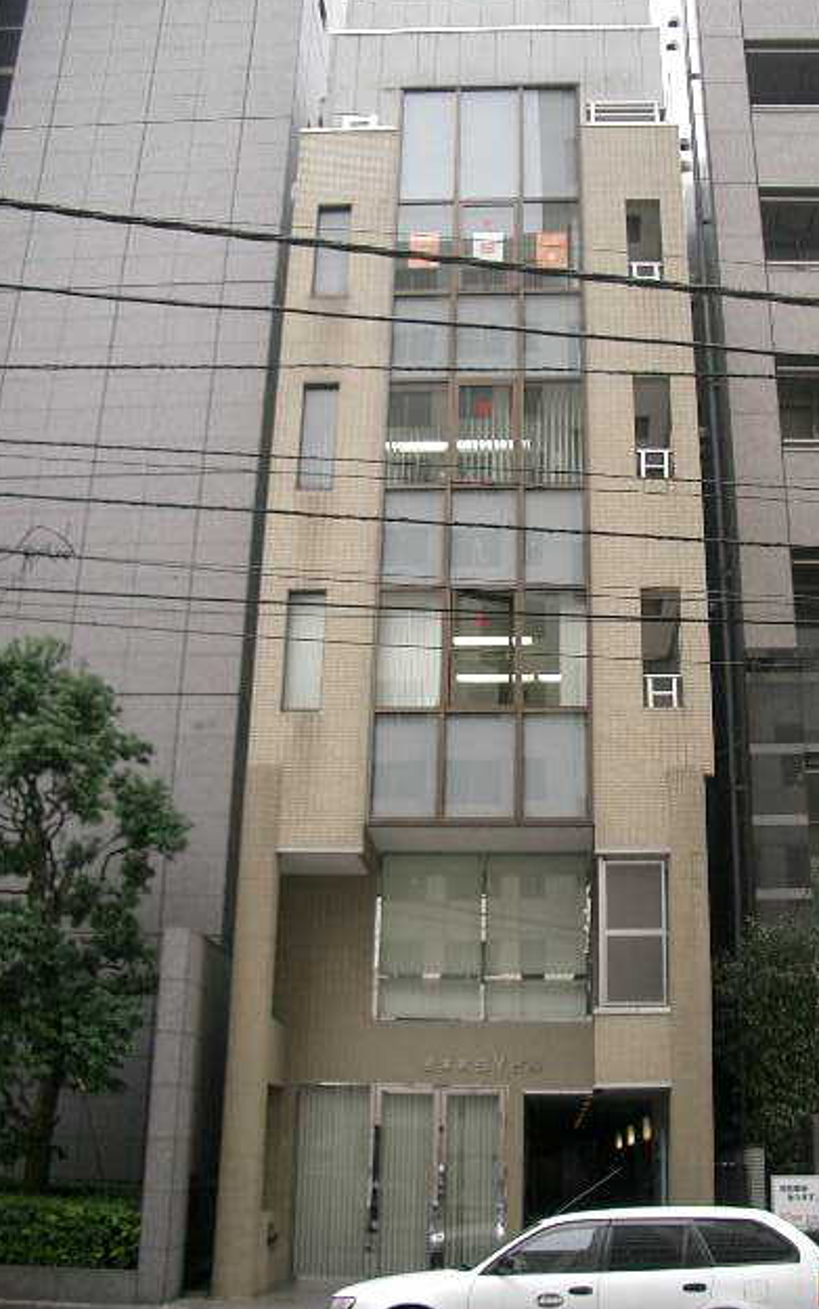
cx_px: 492
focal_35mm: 38
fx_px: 1356
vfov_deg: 51.5
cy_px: 660
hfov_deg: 33.5
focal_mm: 5.8
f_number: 2.6
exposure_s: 1/160
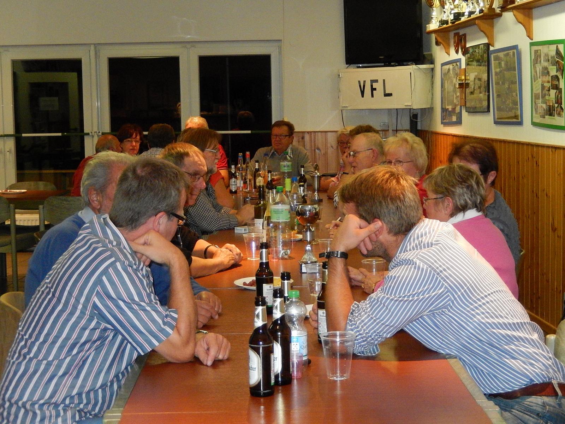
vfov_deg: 20.2
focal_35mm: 73
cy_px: 212
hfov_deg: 26.7
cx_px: 282
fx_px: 1192
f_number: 4.9
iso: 1100
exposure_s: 1/30
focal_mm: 13.1
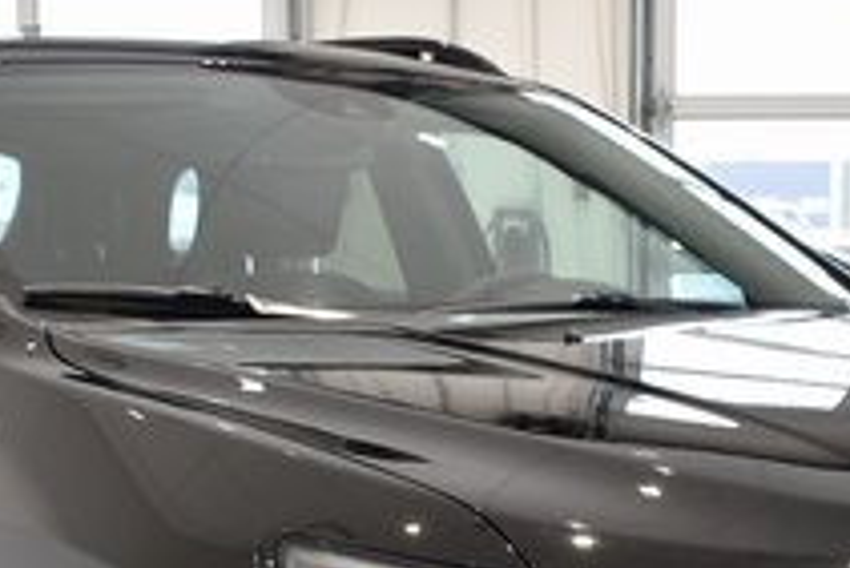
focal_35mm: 91
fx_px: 2150
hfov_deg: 22.3
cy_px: 626
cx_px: 508
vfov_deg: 14.7
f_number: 3.5
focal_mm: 20
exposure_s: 1/30
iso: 200
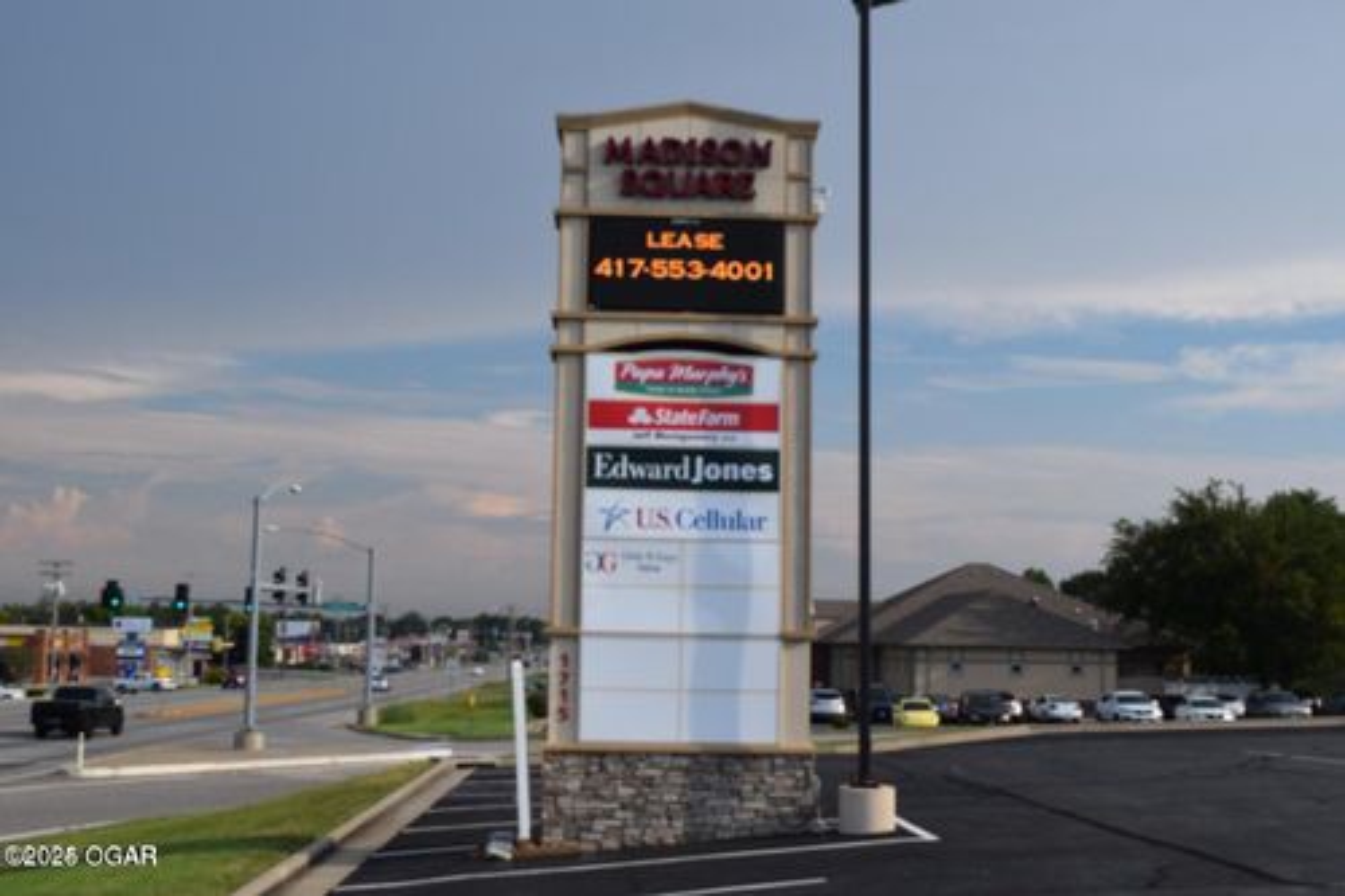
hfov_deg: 45.0
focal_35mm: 44
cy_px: 448
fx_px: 1625
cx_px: 672
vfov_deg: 30.8
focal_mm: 29
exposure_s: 1/400
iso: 200
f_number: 10
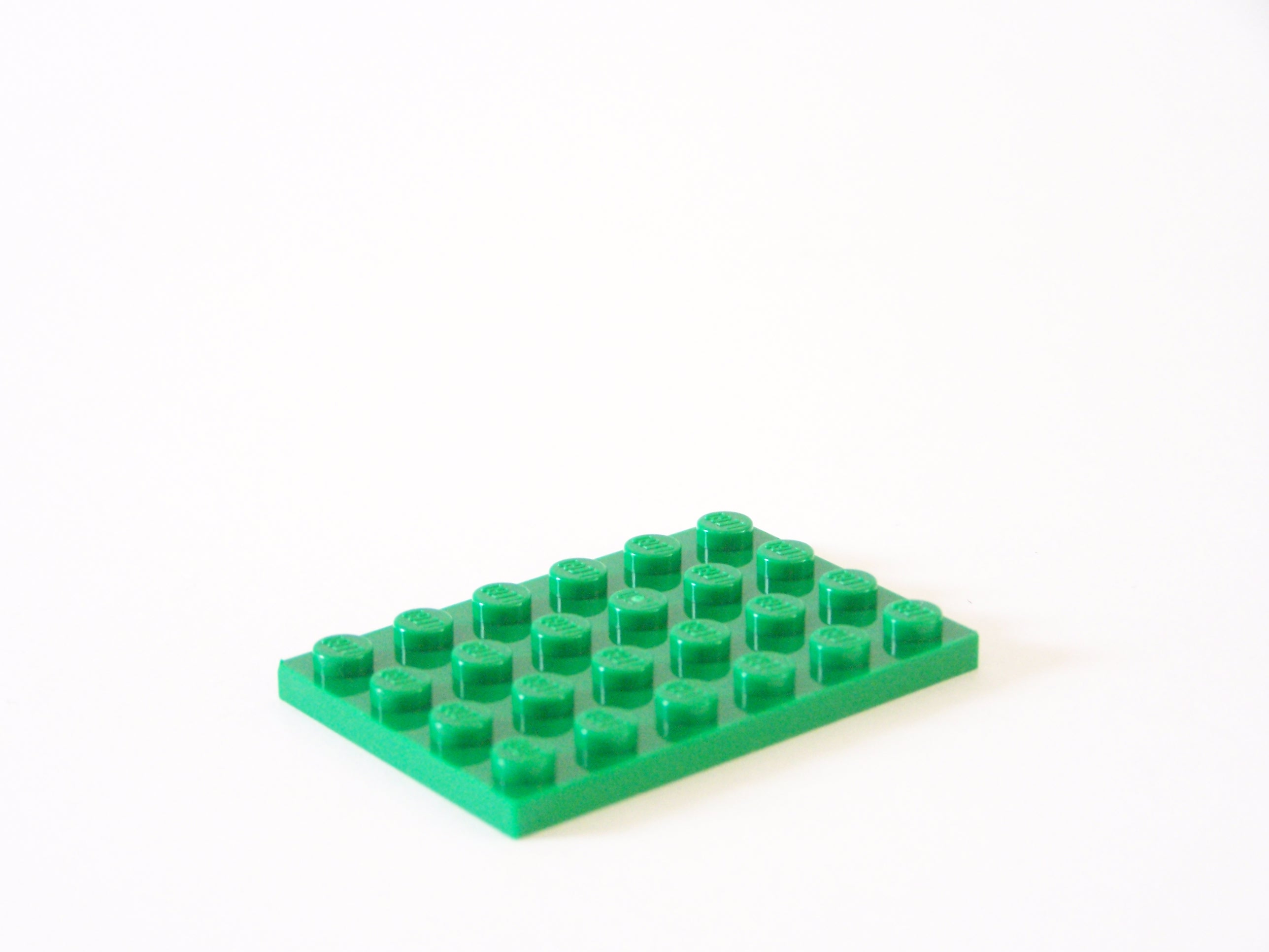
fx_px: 3849
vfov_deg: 14.1
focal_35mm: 105
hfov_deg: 18.7
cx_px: 634
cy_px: 476
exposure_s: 1/20
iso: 400
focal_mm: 17.5
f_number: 3.2
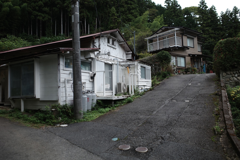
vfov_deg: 46.4
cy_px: 80
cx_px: 120
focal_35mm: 28
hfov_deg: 65.5
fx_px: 187
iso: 100
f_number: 2.8
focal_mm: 18.3
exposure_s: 1/125
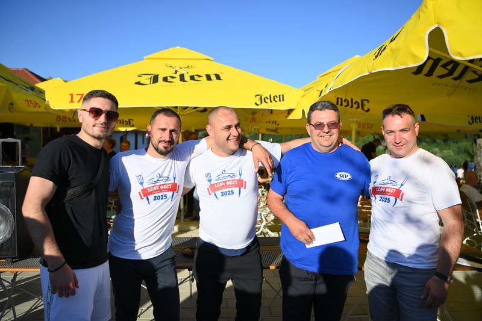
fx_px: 375
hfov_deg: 65.5
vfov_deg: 46.4
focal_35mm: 28
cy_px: 160
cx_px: 241
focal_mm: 28
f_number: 2.8
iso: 160
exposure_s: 1/4000
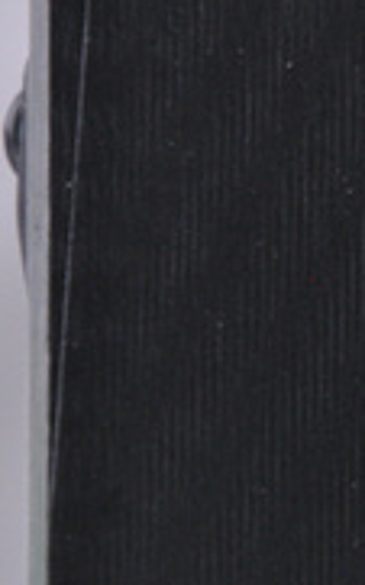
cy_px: 160
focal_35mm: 399
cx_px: 488
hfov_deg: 3.3
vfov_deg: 5.3
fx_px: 6360
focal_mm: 105
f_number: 9.5
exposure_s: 1/125
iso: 3200
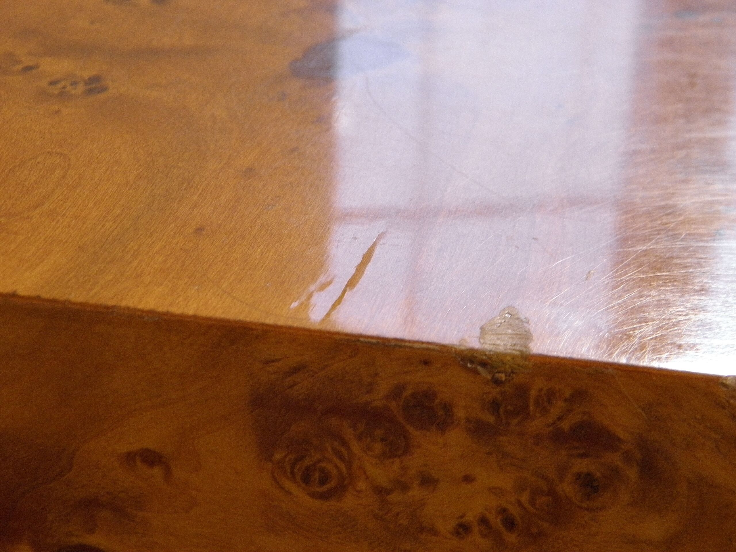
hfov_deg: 24.4
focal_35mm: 80
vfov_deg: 18.4
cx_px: 368
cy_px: 276
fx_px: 1701
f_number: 4.4
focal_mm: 14.3
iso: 200
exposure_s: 1/8
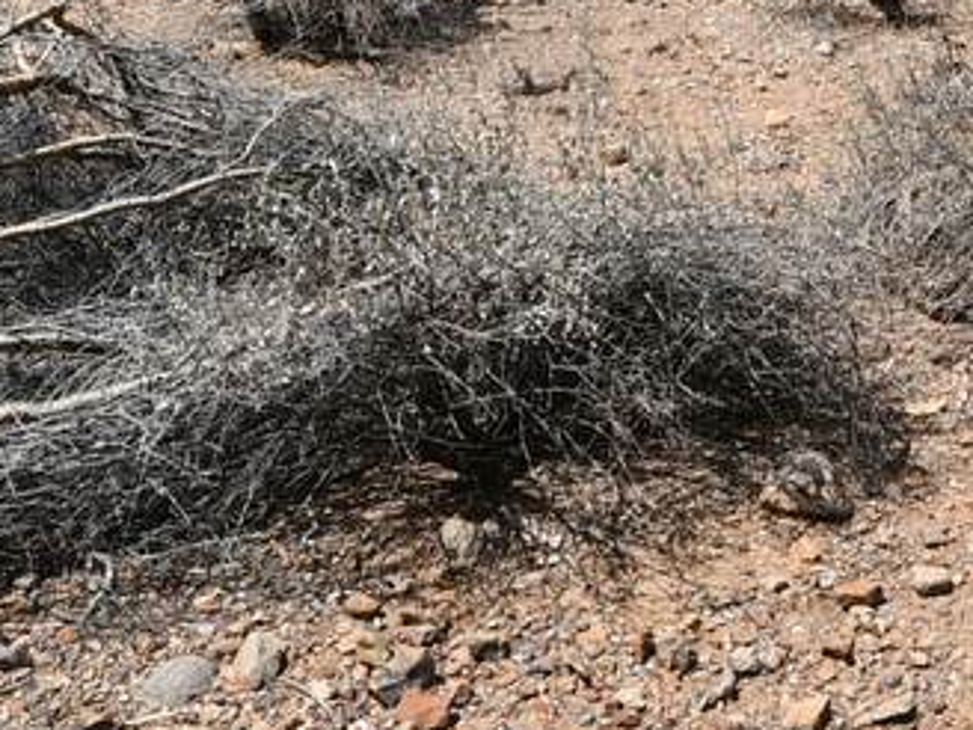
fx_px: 2108
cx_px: 929
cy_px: -430
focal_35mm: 75
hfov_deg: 25.0
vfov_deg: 17.3
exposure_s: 1/320
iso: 100
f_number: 9
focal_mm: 10
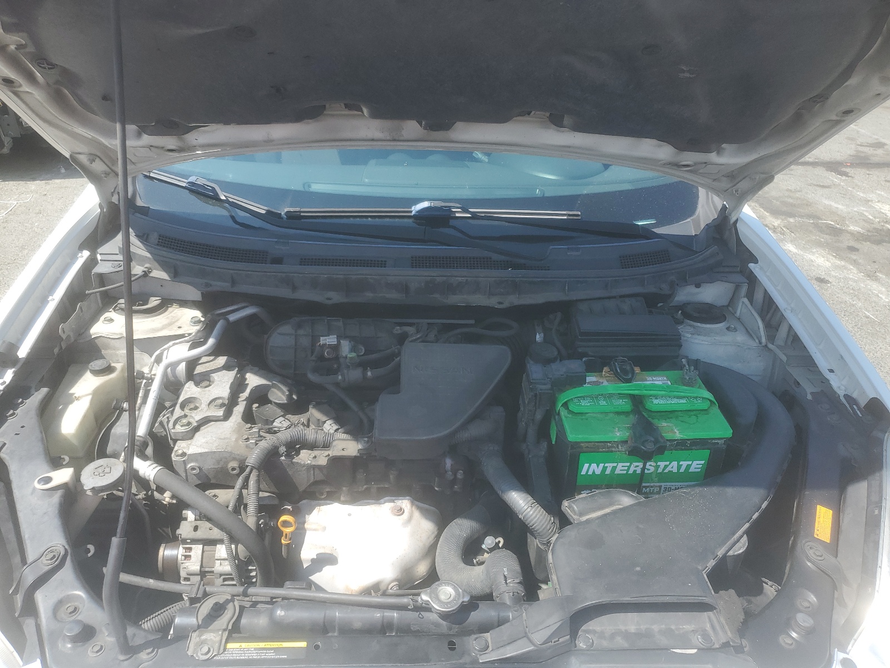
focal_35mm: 26
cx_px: 445
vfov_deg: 53.1
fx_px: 668
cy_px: 334
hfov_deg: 67.3
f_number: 1.5
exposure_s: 1/1111
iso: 50
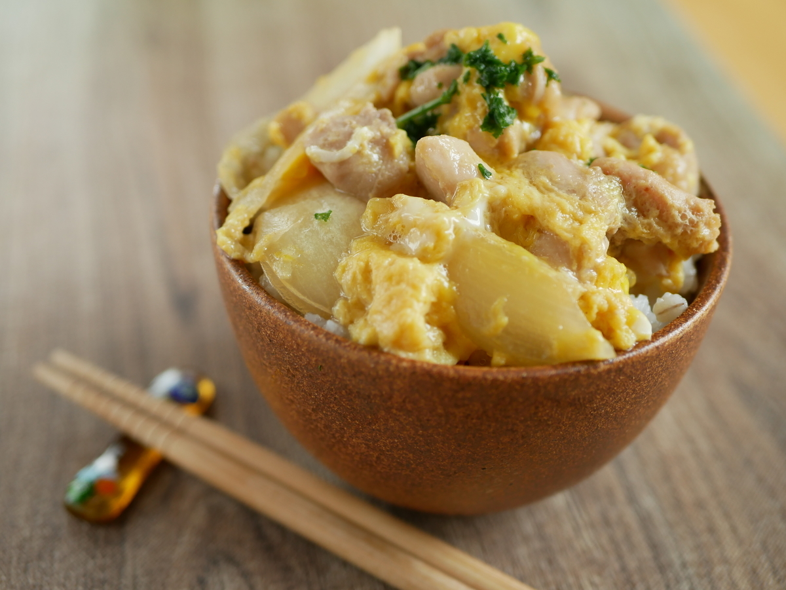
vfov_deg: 29.1
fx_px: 1136
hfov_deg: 38.2
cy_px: 295
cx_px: 393
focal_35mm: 50
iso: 320
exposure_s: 1/250
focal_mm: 25
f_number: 2.2
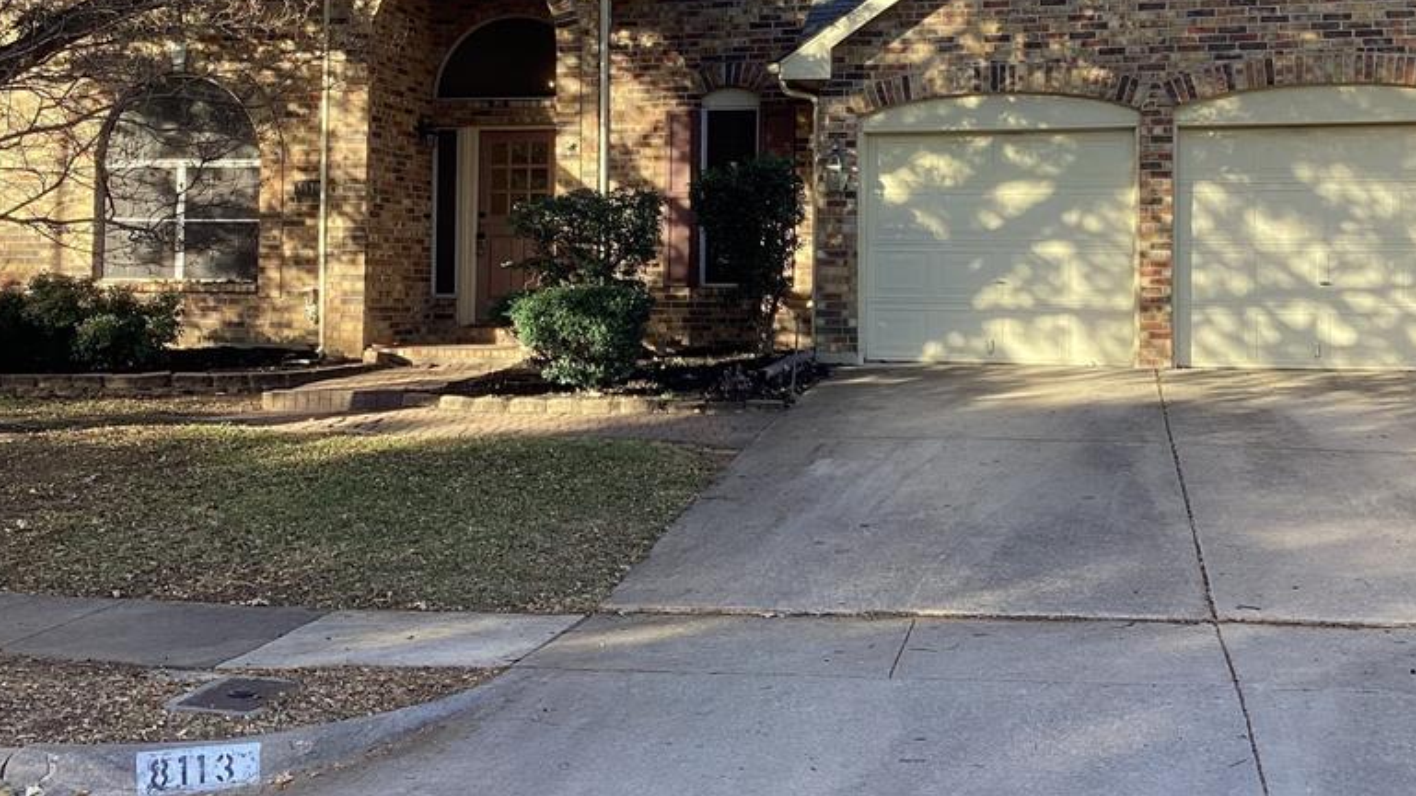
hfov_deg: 45.5
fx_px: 1689
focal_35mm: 45
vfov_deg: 26.2
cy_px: 210
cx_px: 716
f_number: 2.4
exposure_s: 1/174
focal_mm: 3.3
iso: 25
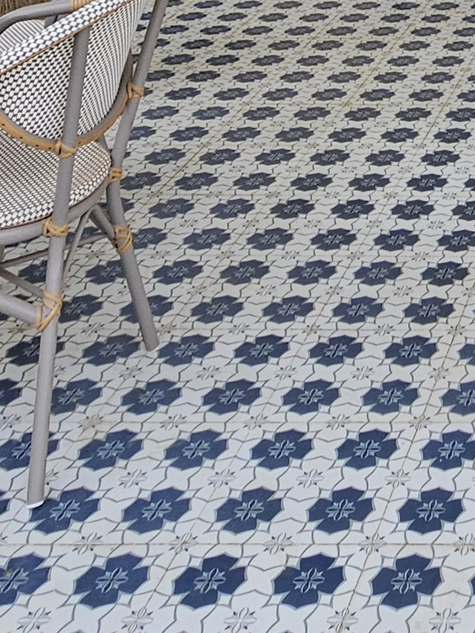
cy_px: -546
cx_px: 737
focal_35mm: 61
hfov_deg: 20.2
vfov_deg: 20.5
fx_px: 1116
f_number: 2.2
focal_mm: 2.2
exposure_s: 1/106
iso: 50
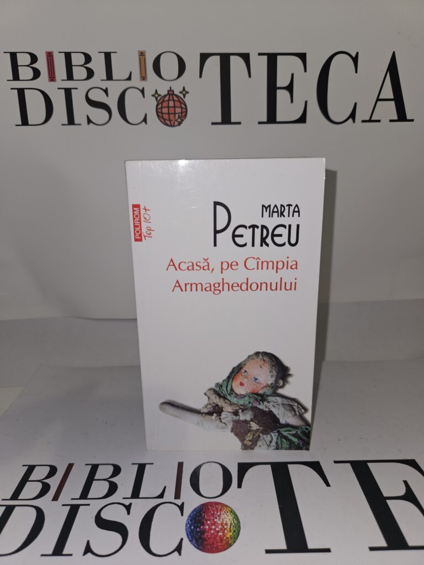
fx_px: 376
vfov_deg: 73.9
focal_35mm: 23
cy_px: 282
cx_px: 212
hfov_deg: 58.9
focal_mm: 5.4
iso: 50
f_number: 1.8
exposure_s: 1/50
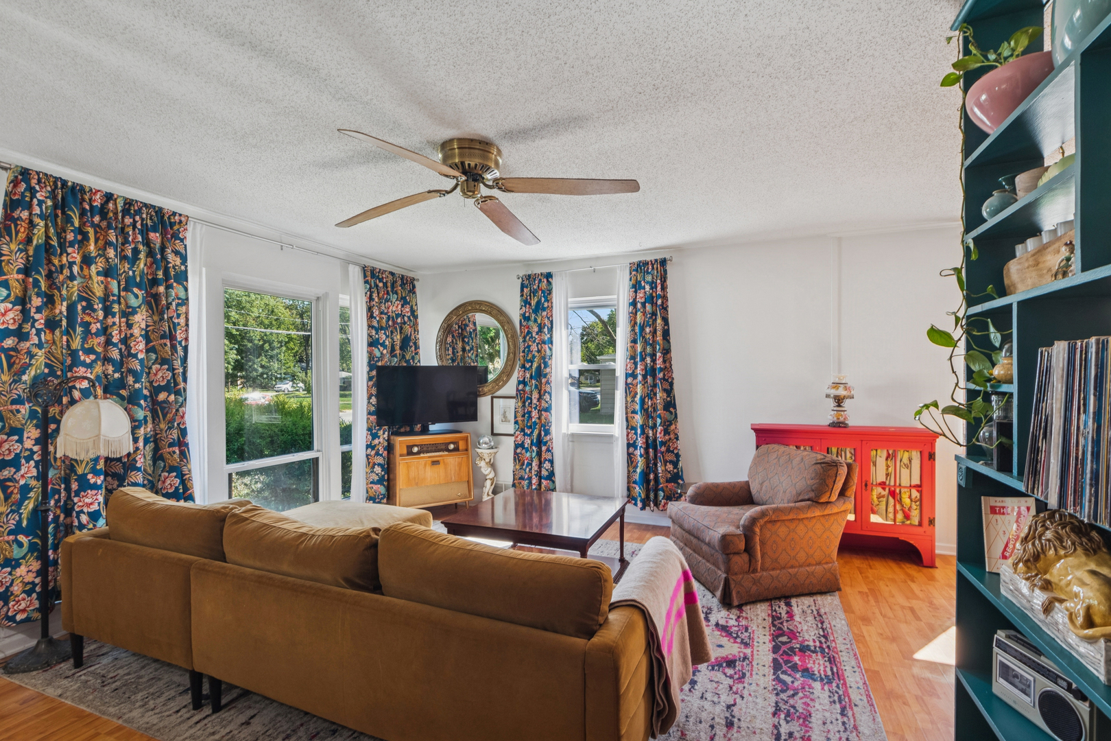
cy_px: 370
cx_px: 556
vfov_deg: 77.3
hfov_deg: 100.4
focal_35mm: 15
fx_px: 463
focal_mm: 10
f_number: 8
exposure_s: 1/50
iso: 250
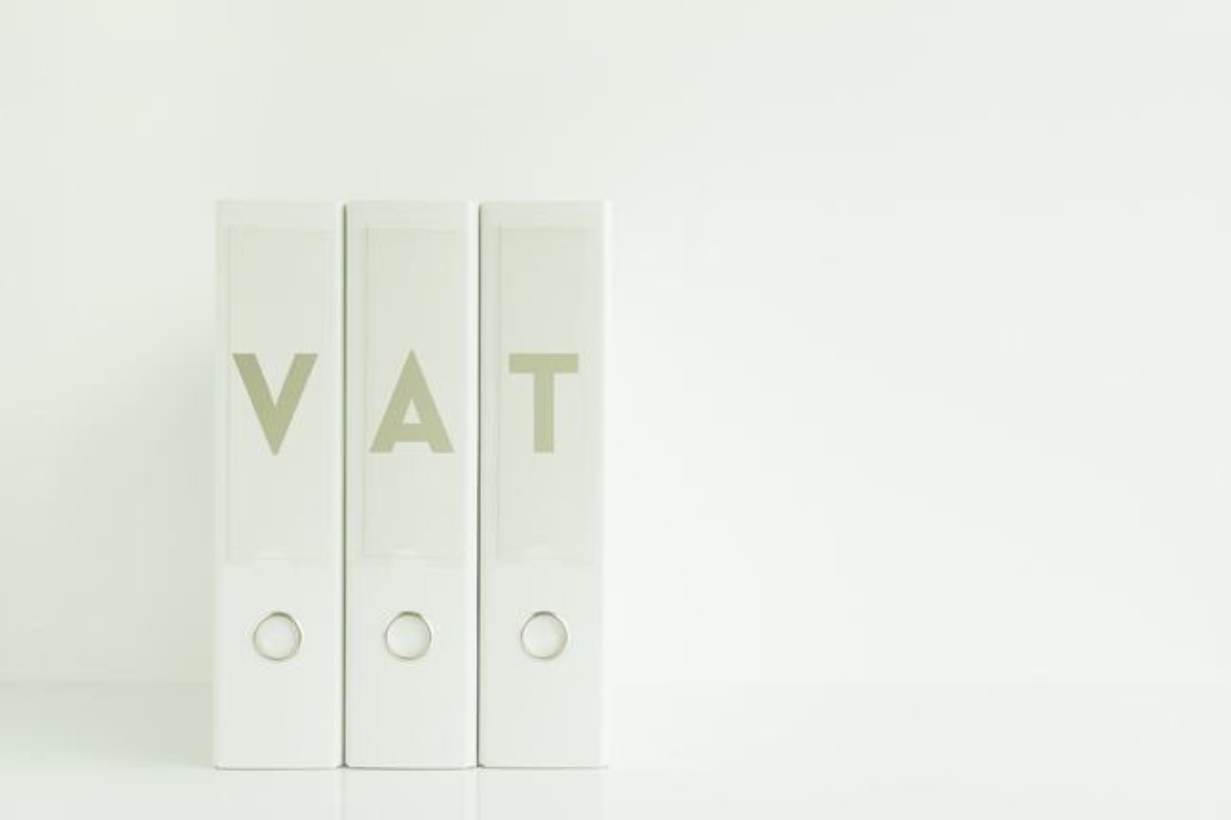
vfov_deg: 37.9
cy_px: 410
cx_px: 616
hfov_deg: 54.4
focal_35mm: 35
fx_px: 1197
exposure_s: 1/80
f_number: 6.3
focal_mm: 35
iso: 200
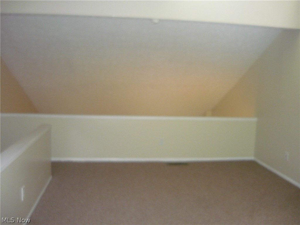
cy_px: 112
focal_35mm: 33
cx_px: 150
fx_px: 286
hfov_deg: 55.4
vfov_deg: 42.9
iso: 320
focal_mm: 5.5
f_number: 2.8
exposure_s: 1/30
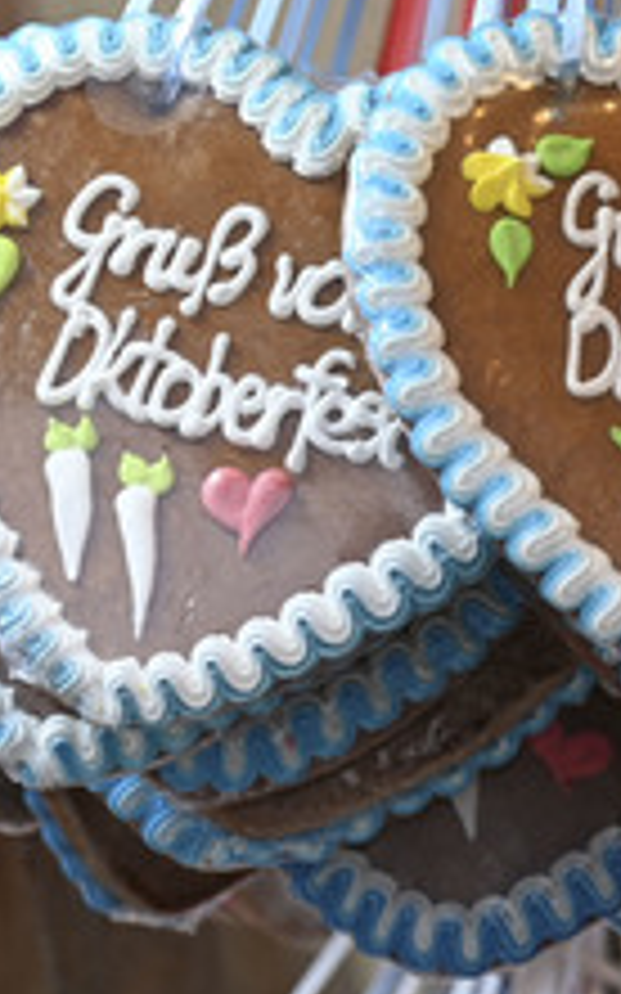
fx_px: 13033
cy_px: 351
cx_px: 792
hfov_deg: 2.7
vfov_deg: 4.4
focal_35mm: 481
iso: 500
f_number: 6.3
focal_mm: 155
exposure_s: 1/500
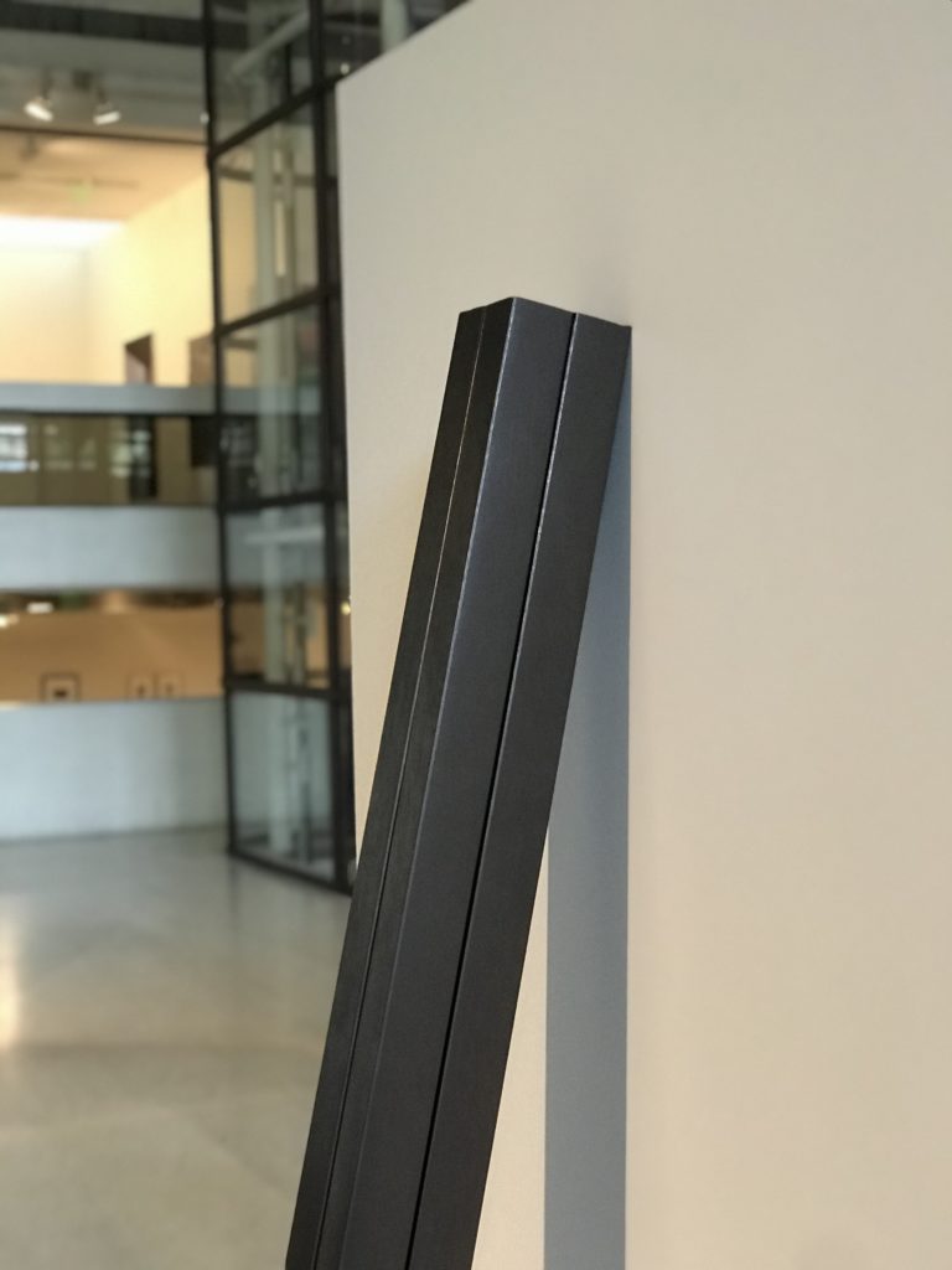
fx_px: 2090
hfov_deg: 25.7
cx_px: 476
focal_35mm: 57
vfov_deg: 33.8
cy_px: 635
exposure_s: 1/50
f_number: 2.8
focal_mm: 6.6
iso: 500
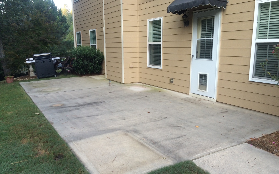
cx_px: 139
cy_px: 91
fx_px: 236
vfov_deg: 40.6
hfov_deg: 61.2
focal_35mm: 31
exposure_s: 1/120
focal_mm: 4.15
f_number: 2.2
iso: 50
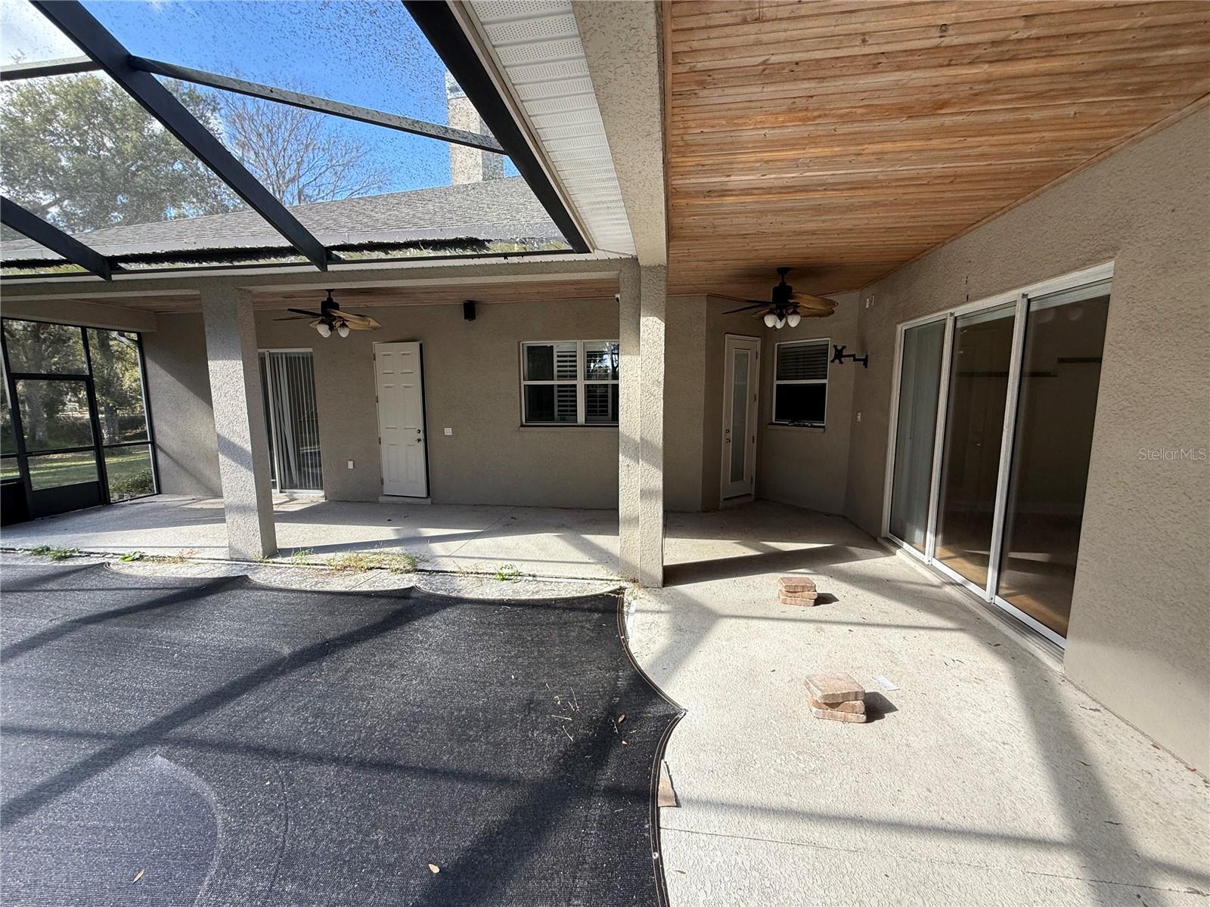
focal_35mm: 14
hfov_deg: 102.1
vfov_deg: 85.7
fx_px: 489
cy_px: 454
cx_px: 605
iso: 50
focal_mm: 2.22
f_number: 2.2
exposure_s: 1/186
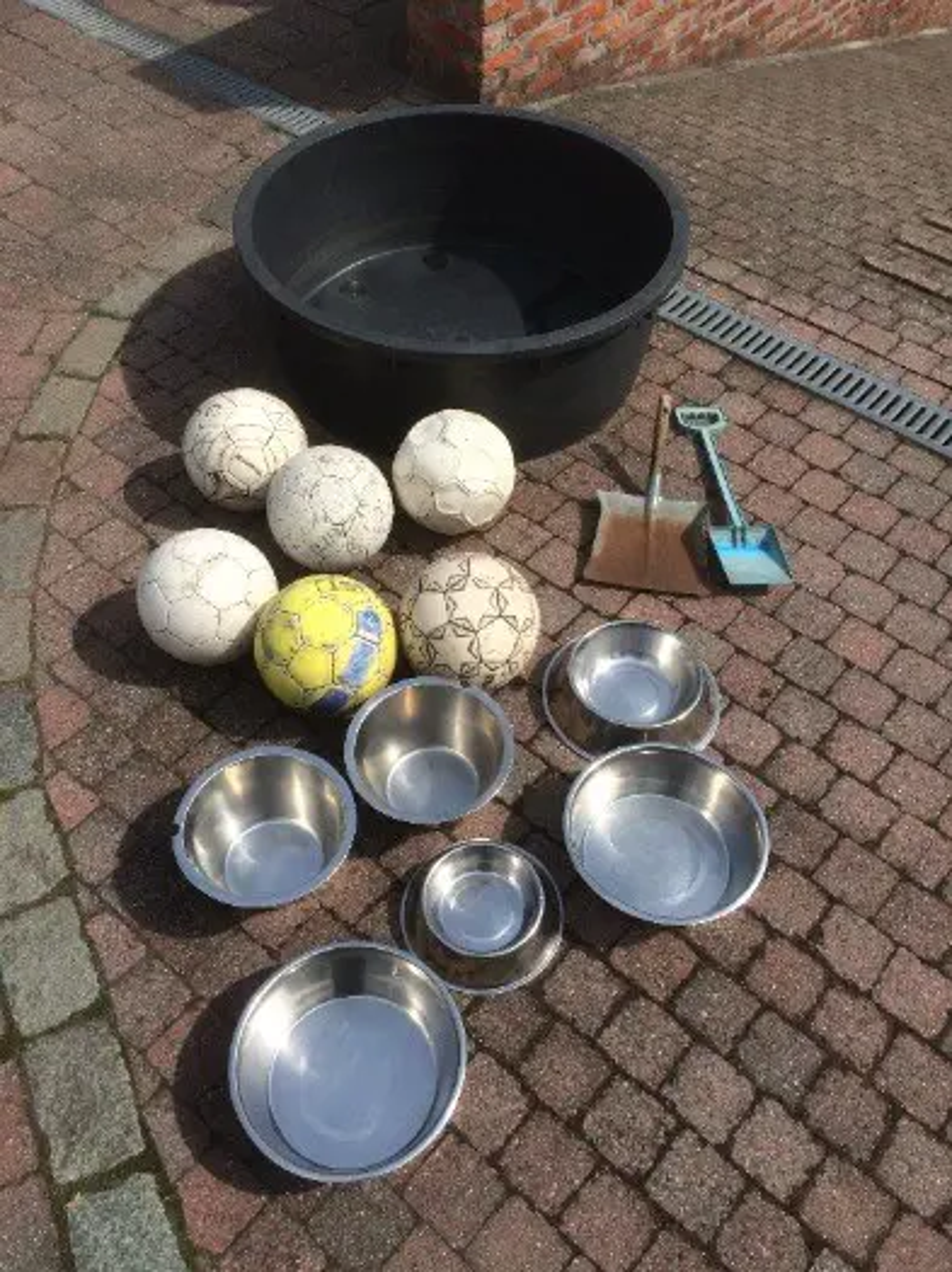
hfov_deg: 48.2
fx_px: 1065
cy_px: 636
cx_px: 476
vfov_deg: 61.7
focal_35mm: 29
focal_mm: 4.15
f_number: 2.2
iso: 32
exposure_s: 1/1866
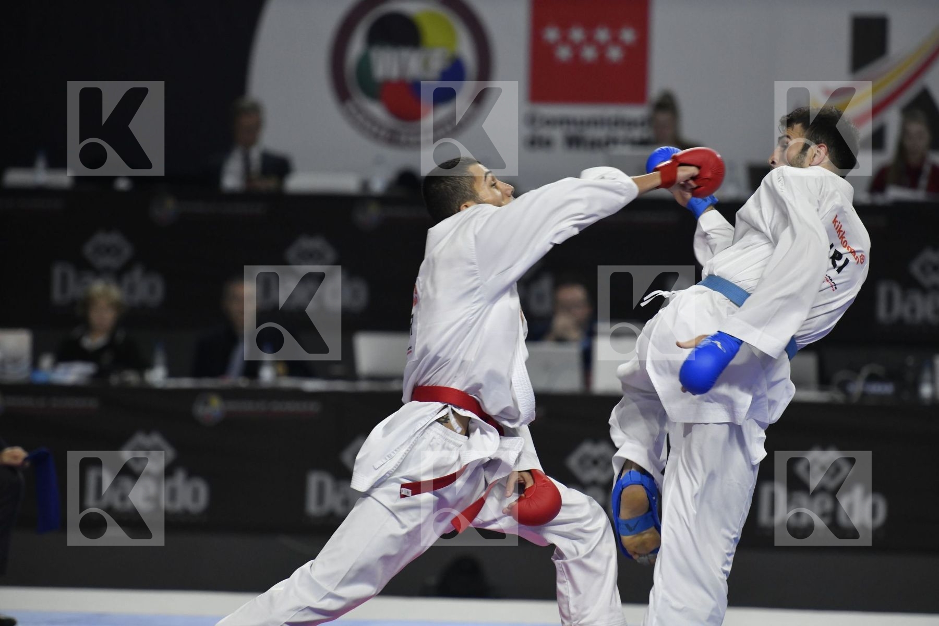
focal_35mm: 280
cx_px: 470
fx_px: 7303
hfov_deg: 7.4
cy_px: 313
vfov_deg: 4.9
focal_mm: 280
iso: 2000
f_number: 4
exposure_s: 1/1000
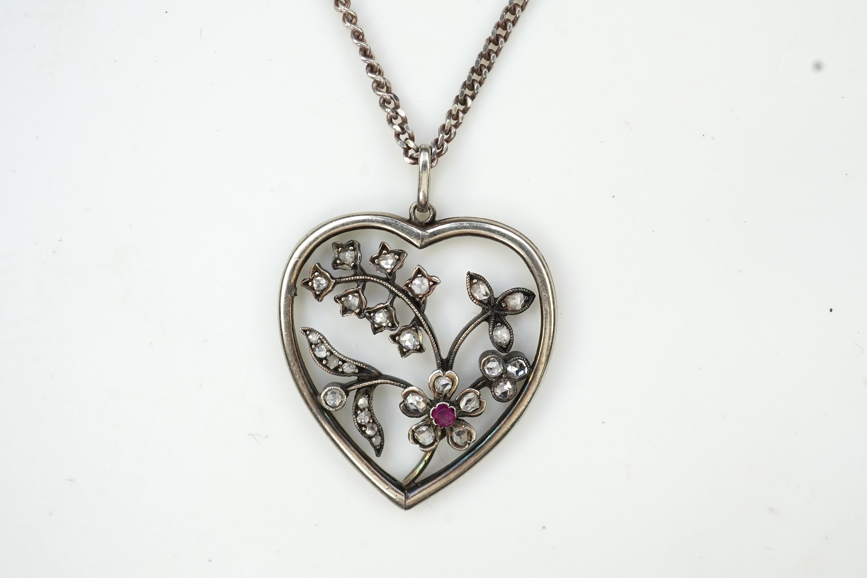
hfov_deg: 43.6
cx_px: 434
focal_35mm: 45
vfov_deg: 29.9
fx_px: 1084
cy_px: 289
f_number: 16
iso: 400
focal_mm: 30
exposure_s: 1/20
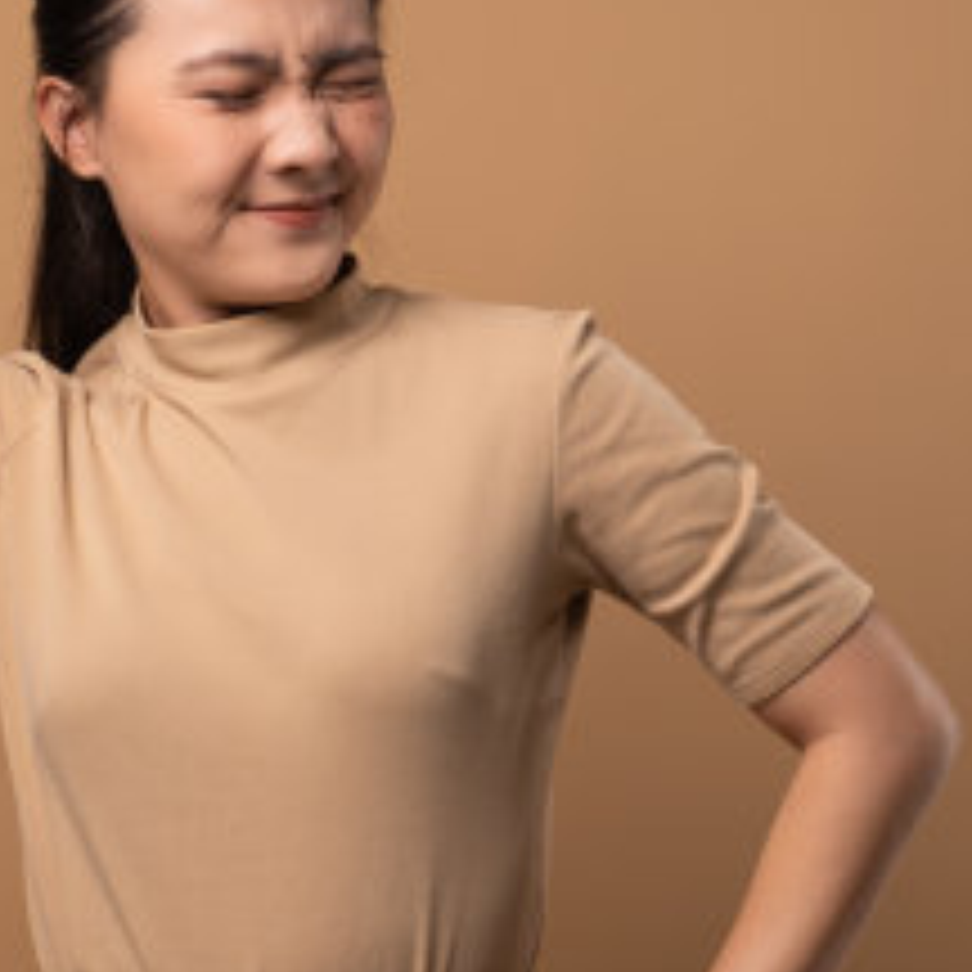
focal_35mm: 152
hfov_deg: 11.5
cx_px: 274
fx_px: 4829
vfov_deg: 11.5
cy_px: 392
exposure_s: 1/60
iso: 200
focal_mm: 63
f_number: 2.8
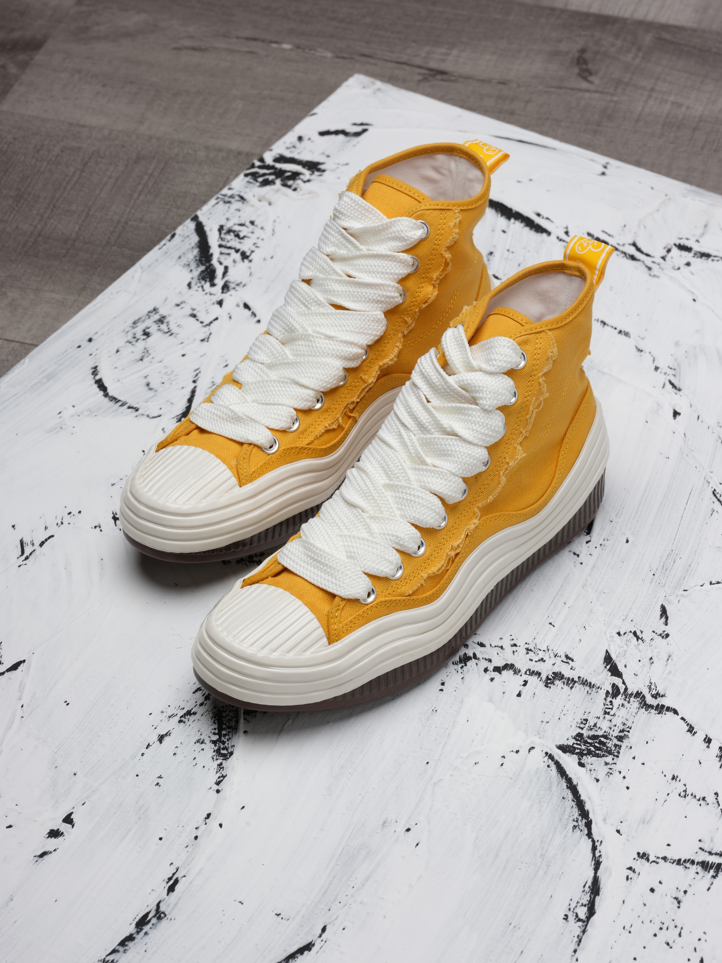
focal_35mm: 95
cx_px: 361
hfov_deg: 15.6
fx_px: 2642
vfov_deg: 20.7
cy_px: 482
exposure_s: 1/100
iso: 160
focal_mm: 120
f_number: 16
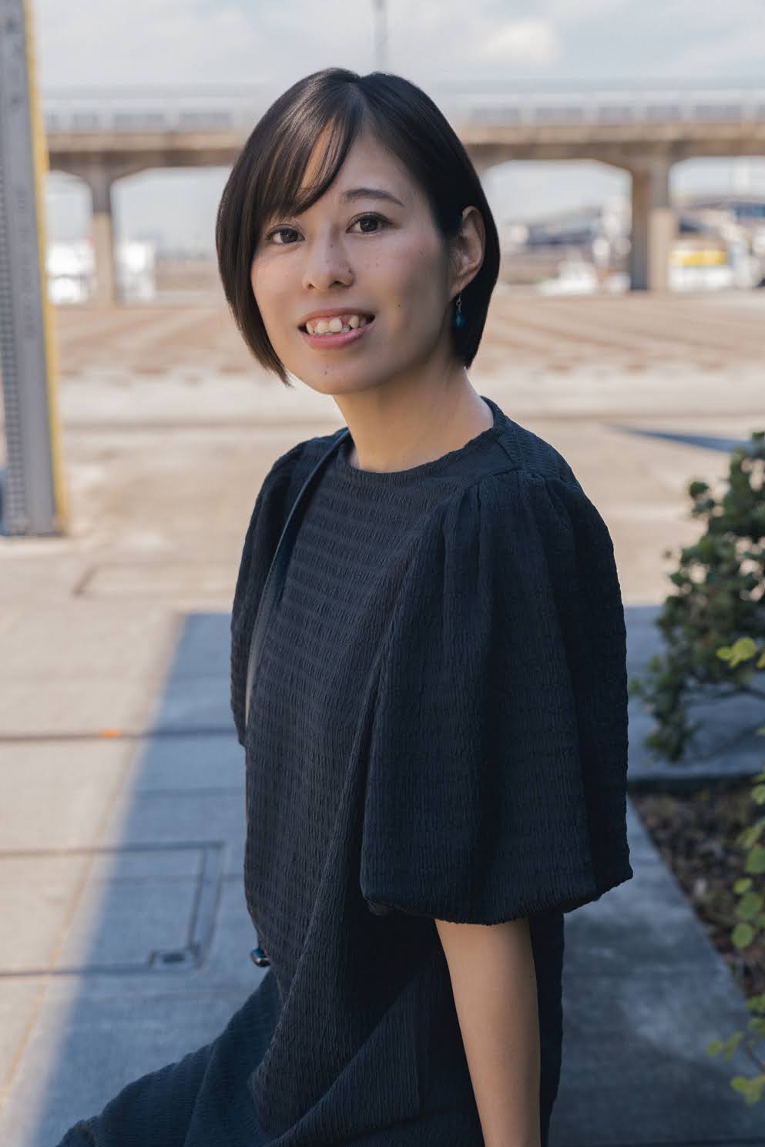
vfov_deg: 36.2
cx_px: 440
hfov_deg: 24.6
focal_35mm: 55
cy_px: 666
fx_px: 1753
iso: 50
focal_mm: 40
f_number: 3.5
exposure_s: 1/500
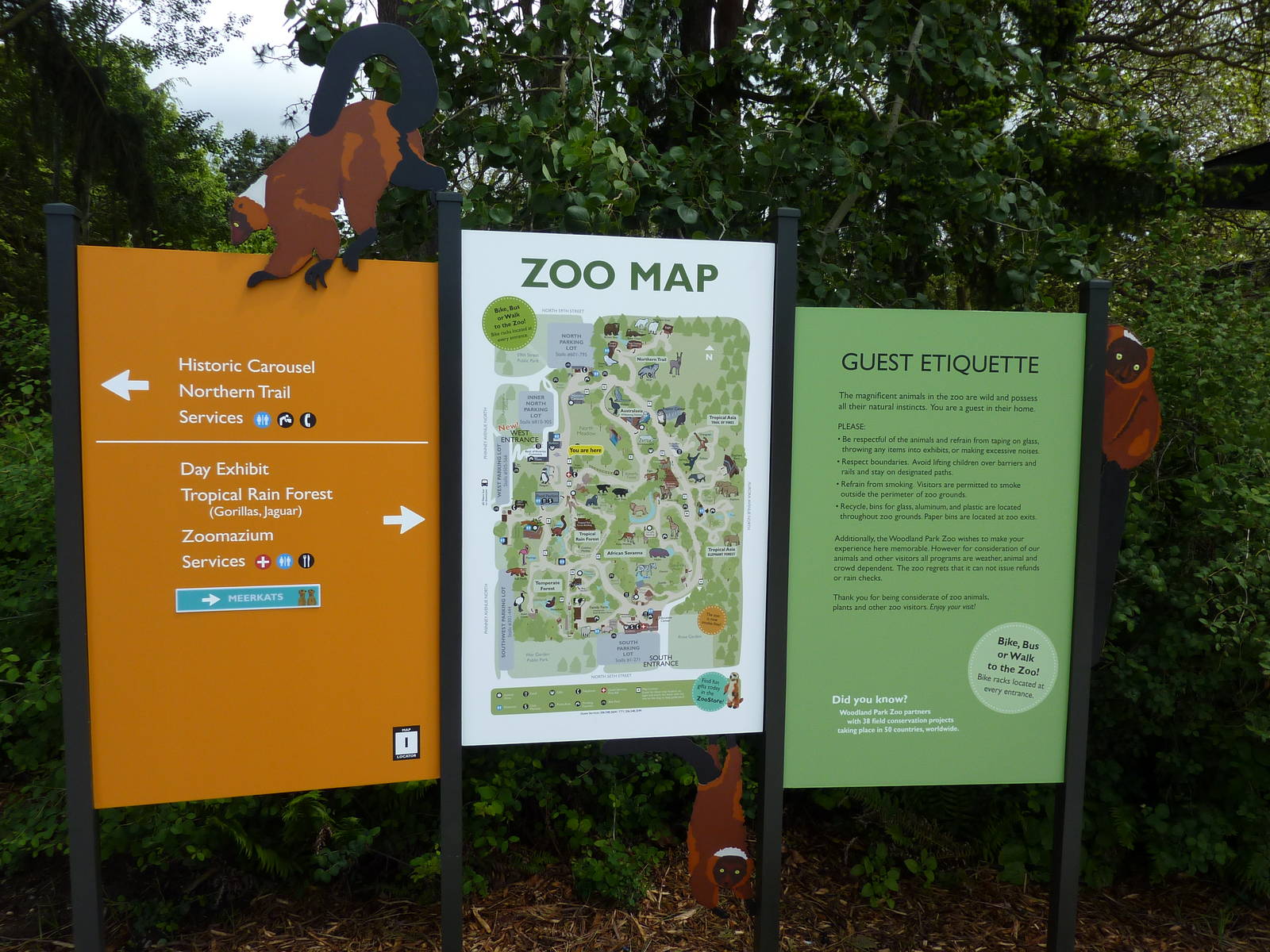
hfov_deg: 69.4
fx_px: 917
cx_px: 635
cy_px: 476
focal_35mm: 25
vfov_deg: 54.9
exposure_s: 1/500
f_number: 3.5
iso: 80
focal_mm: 4.1
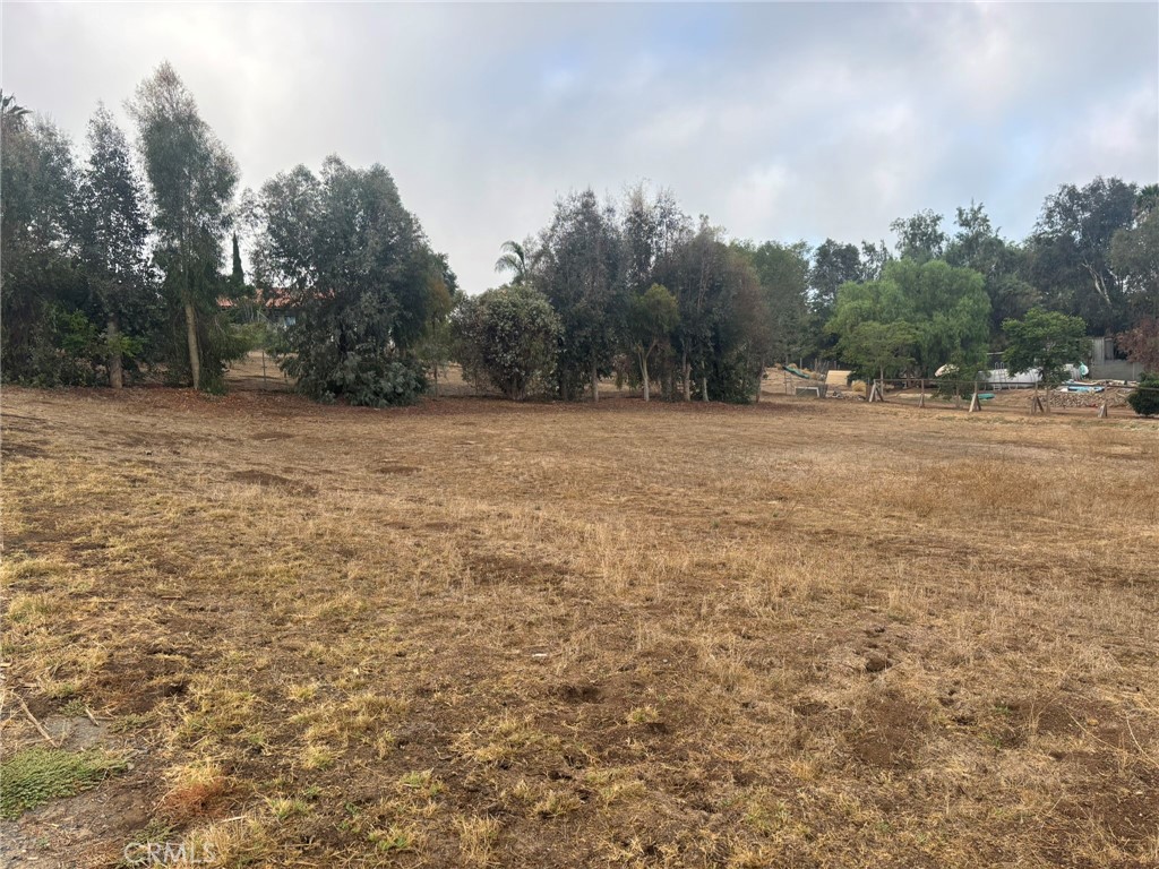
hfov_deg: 67.3
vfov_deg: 53.1
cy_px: 434
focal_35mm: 26
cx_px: 580
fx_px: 871
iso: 50
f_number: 1.6
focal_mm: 5.96
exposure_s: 1/818
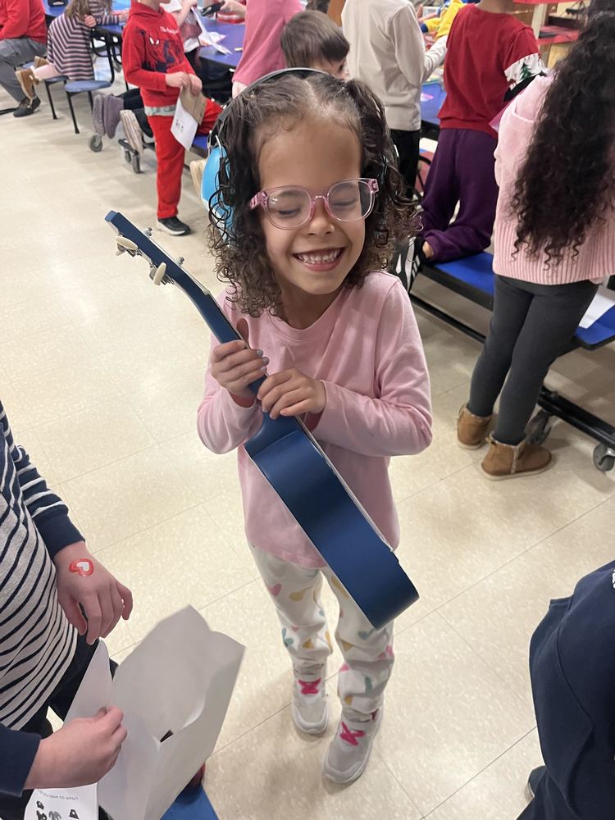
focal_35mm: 26
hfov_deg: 53.1
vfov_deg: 67.3
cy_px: 410
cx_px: 308
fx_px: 616
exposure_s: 1/60
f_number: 1.6
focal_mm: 5.1
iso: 250
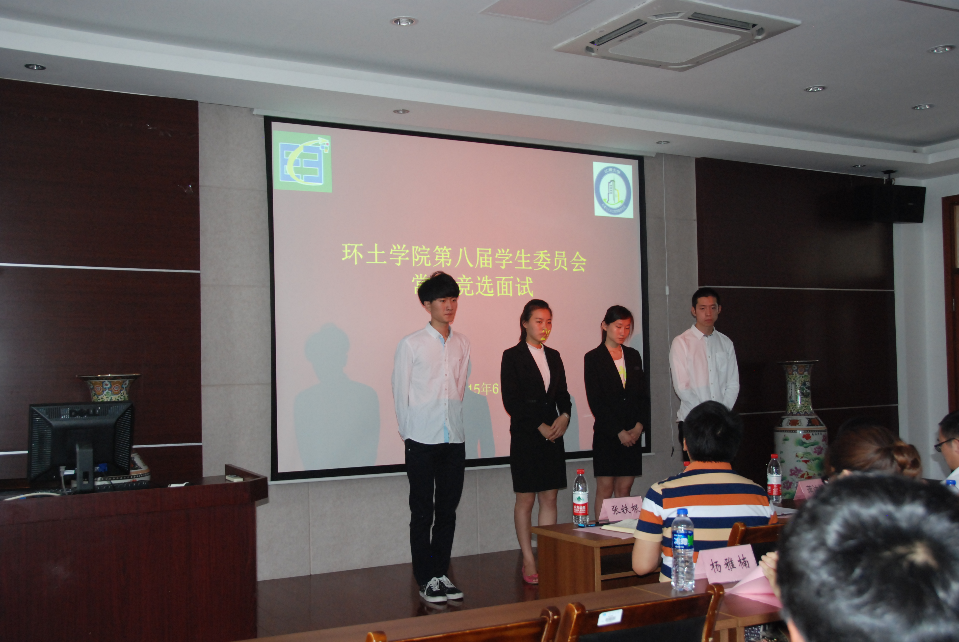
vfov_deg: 34.3
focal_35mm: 39
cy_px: 321
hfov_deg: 49.5
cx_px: 480
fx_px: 1040
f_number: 5
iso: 800
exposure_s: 1/60
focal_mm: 26
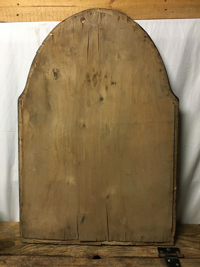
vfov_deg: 61.7
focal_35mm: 29
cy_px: 134
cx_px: 100
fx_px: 223
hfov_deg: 48.2
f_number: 2.2
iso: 200
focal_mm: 4.15
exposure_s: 1/33
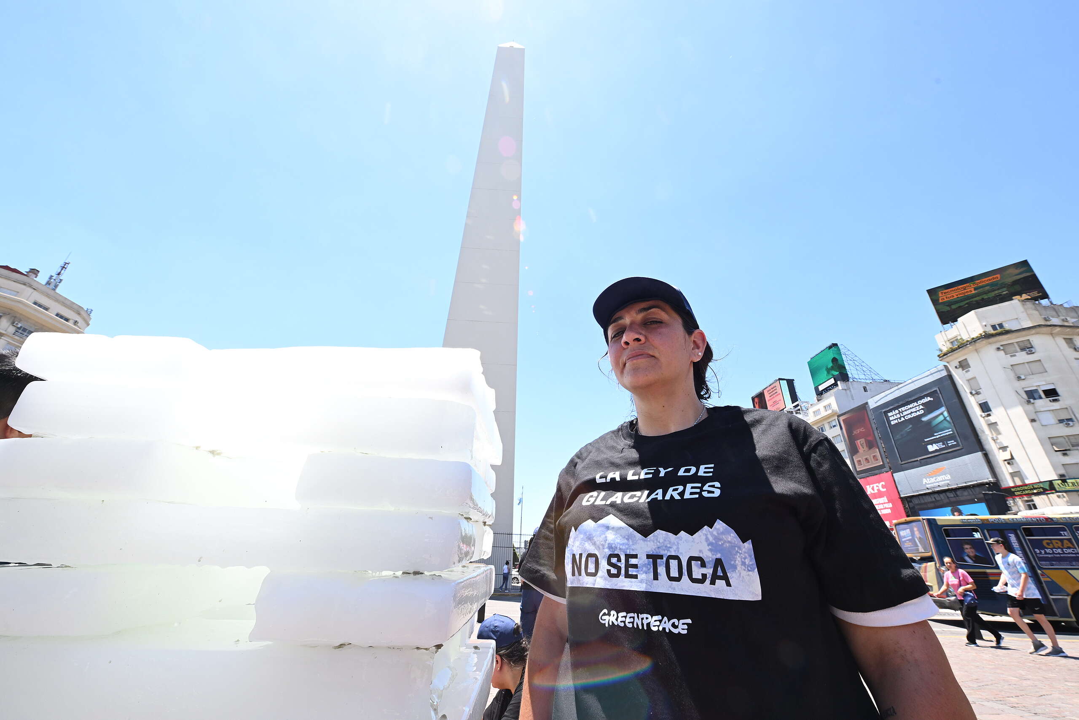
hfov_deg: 104.3
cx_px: 540
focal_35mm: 14
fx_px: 420
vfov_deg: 81.2
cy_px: 360
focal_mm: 14
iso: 800
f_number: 10
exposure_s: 1/400
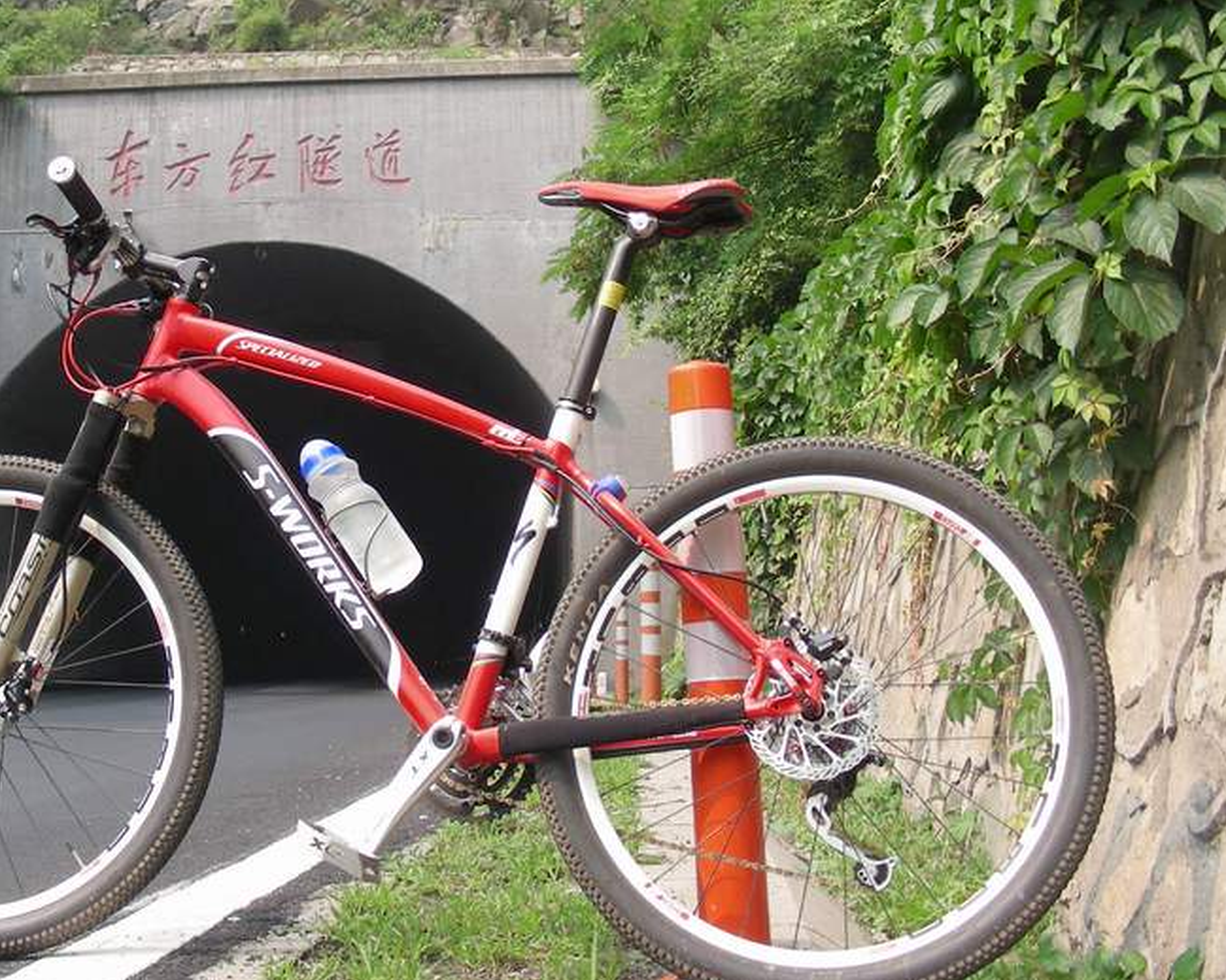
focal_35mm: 52
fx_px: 1887
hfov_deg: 35.5
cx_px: 372
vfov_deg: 29.0
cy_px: 368
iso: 50
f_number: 4
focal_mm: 6.3
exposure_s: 1/122
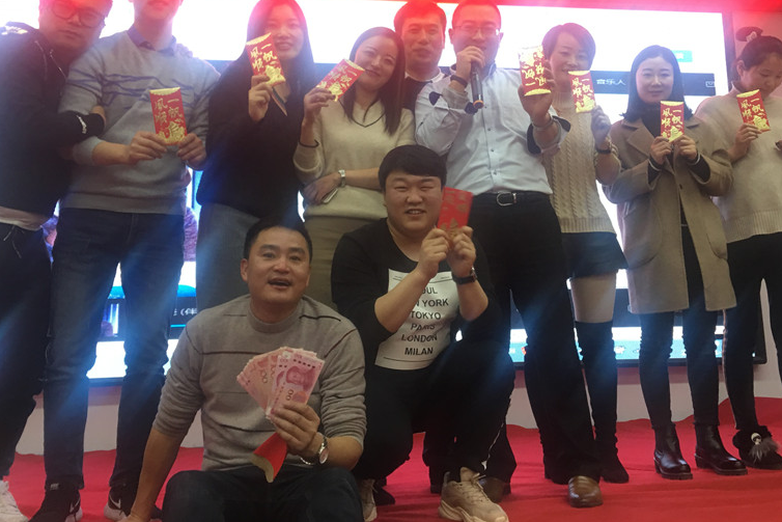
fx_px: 869
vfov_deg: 32.9
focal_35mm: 40
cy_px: 149
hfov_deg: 48.4
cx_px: 434
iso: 50
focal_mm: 4.15
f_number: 2.2
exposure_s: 1/17
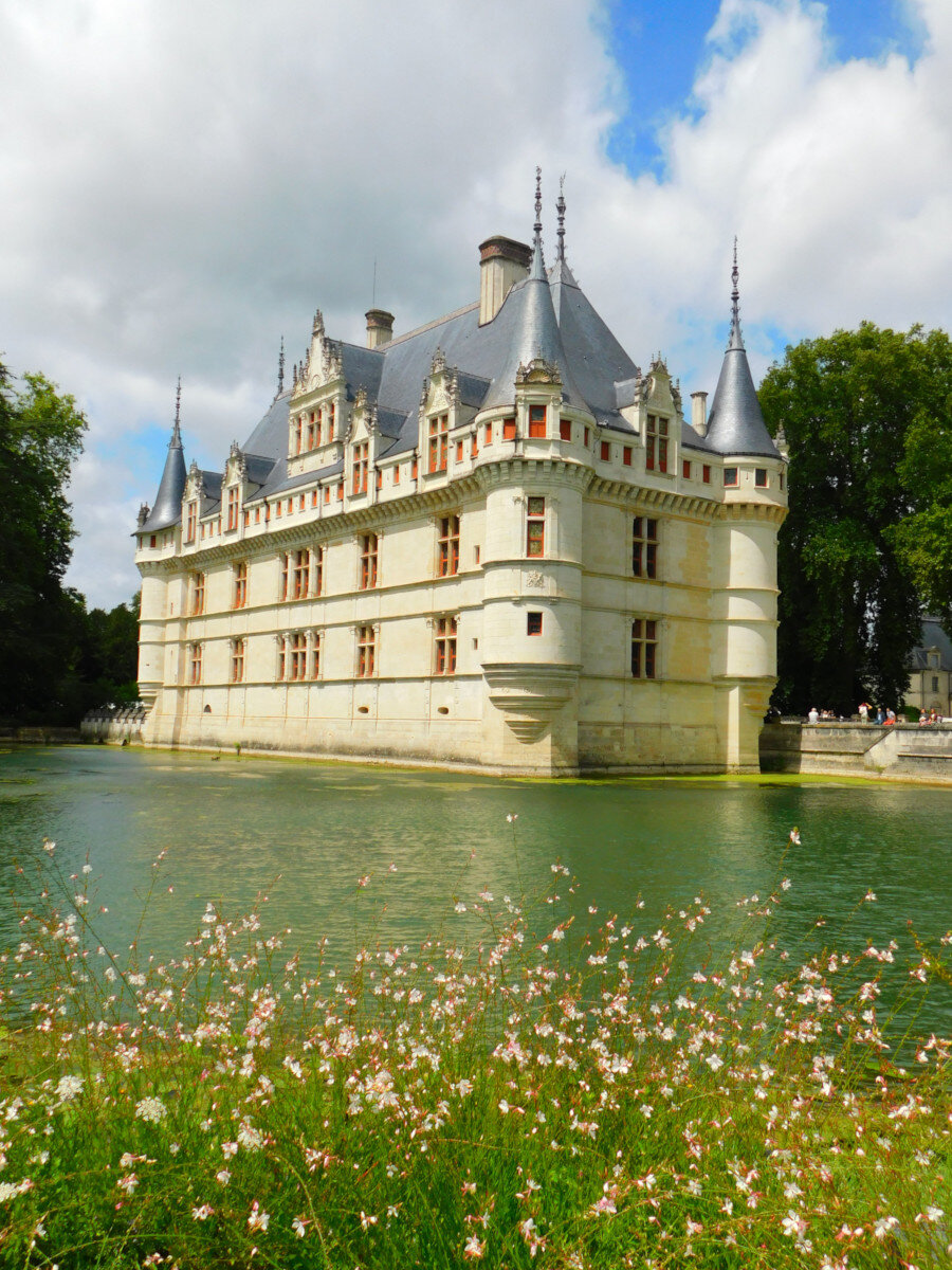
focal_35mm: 30
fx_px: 1100
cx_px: 476
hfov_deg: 46.8
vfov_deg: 60.0
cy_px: 635
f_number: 6.4
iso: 125
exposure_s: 1/500
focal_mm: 5.3
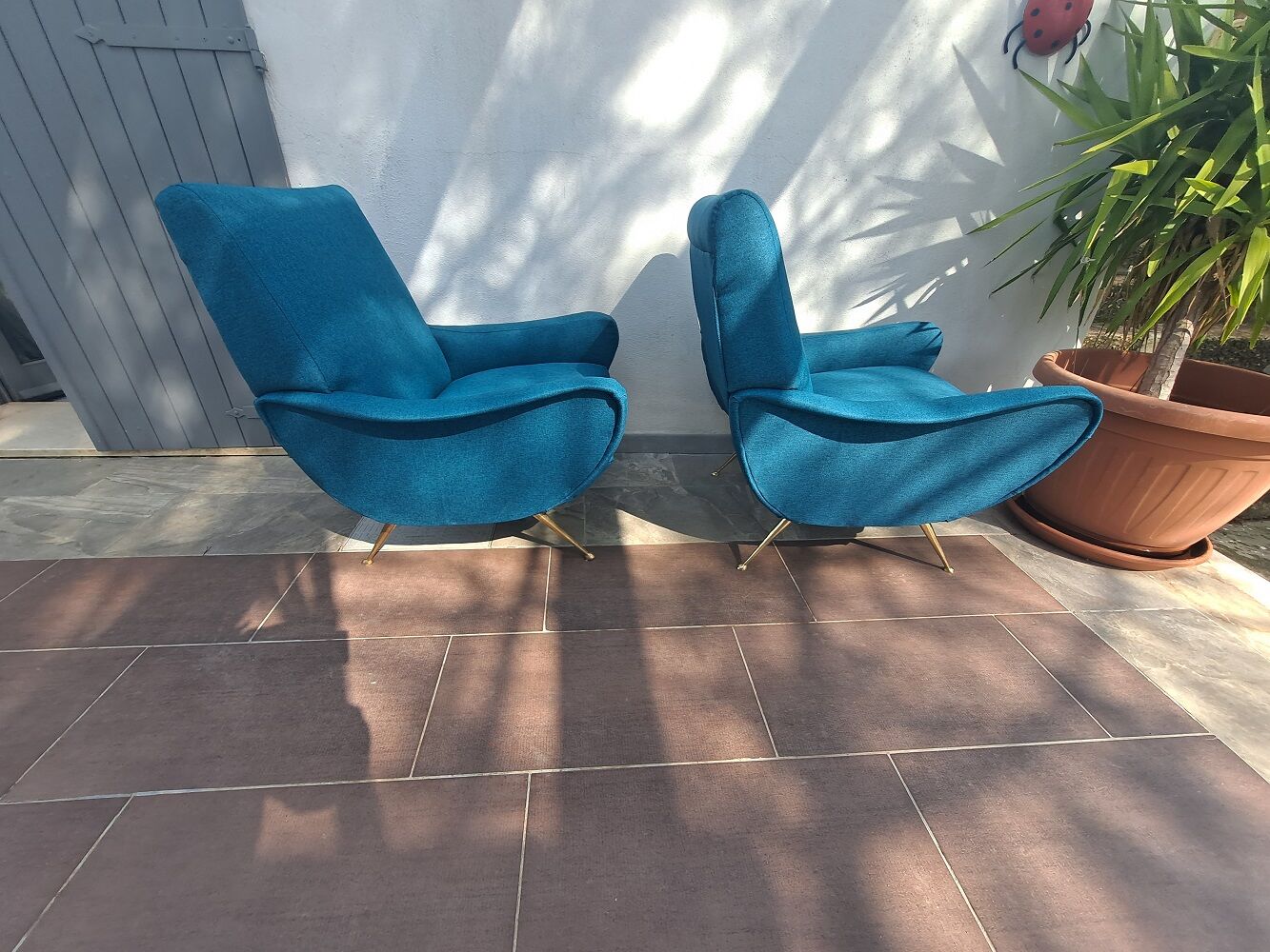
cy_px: 476
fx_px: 477
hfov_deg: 106.2
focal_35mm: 13
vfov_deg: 89.9
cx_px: 635
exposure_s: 1/415
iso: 40
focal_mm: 1.74
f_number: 2.2
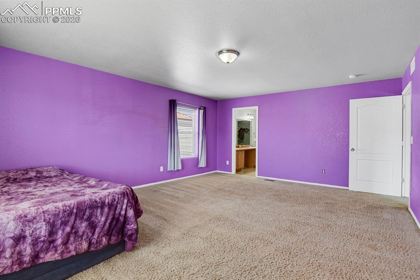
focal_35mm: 17
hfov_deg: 93.3
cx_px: 210
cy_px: 140
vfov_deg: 70.4
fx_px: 198
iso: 1800
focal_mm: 17
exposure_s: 1/20
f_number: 8
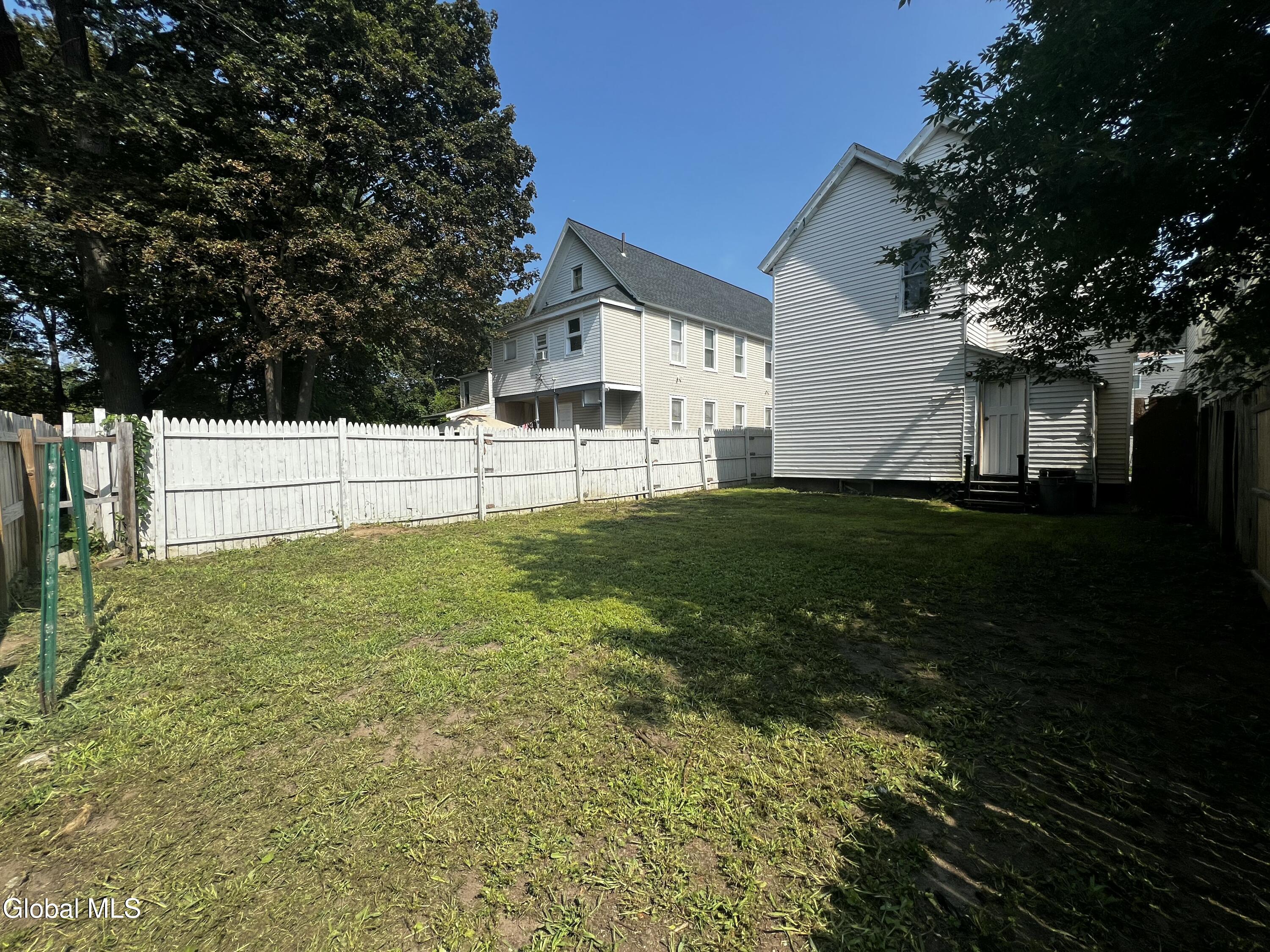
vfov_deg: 89.9
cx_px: 635
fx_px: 477
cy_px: 476
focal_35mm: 13
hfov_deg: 106.2
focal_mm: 1.57
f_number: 1.8
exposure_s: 1/1597
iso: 32
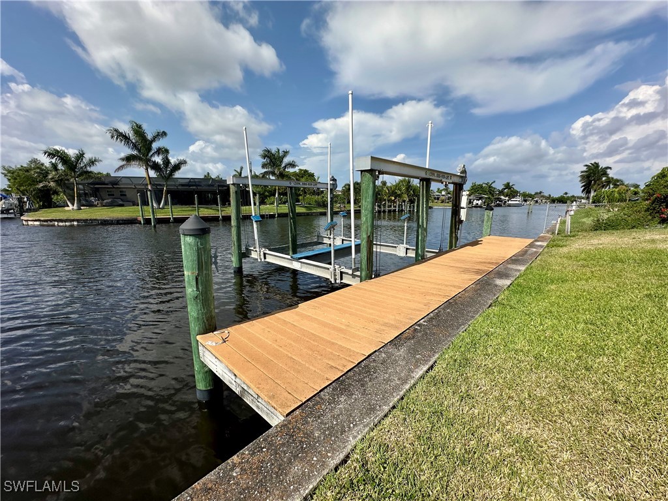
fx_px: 270
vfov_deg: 85.7
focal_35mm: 14
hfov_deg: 102.1
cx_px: 334
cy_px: 250
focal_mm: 2.22
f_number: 2.2
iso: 50
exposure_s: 1/2747
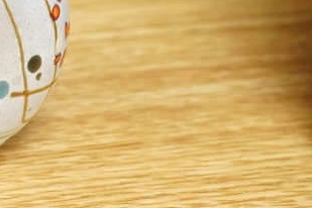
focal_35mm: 164
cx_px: -95
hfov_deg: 12.2
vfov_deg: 8.2
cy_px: -92
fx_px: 1421
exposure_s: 1/125
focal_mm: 30
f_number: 8
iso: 2000
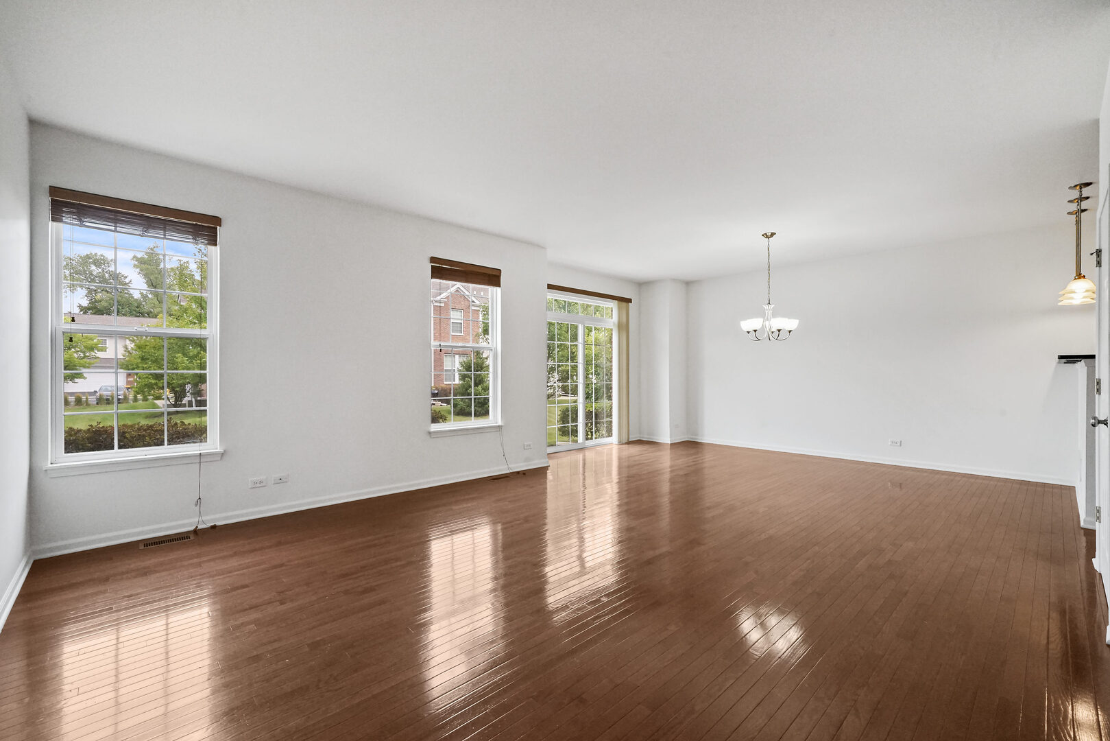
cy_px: 370
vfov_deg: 81.2
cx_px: 555
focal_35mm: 14
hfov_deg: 104.2
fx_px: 432
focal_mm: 14
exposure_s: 1/60
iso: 2000
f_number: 10
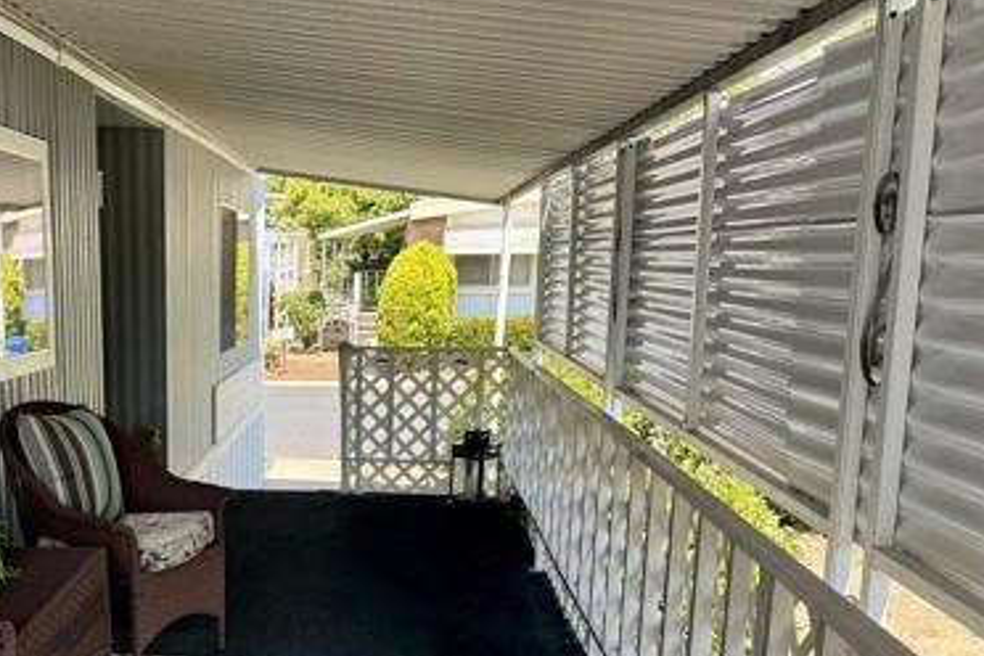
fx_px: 1175
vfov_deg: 30.6
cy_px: 508
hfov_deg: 43.4
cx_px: 204
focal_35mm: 43
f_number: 1.78
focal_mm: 6.76
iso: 80
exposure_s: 1/407
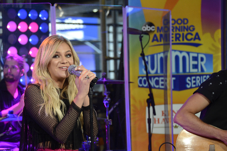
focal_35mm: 158
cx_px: 82
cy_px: 98
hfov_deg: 13.0
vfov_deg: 8.7
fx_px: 996
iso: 1600
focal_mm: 116
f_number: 5.6
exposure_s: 1/160
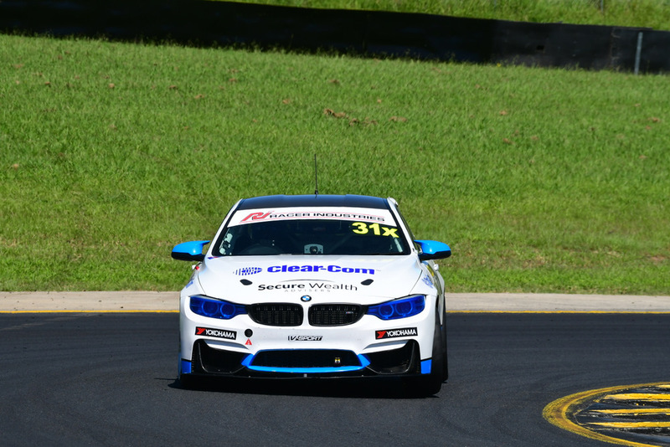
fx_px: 8657
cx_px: 335
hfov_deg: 4.4
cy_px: 224
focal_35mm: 465
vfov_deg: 3.0
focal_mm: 310
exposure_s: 1/640
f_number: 11
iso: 320
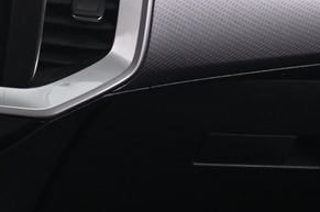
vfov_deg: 10.0
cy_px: 292
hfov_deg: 13.7
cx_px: -260
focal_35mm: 134
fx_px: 1189
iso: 2000
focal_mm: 24
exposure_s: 1/15
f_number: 4
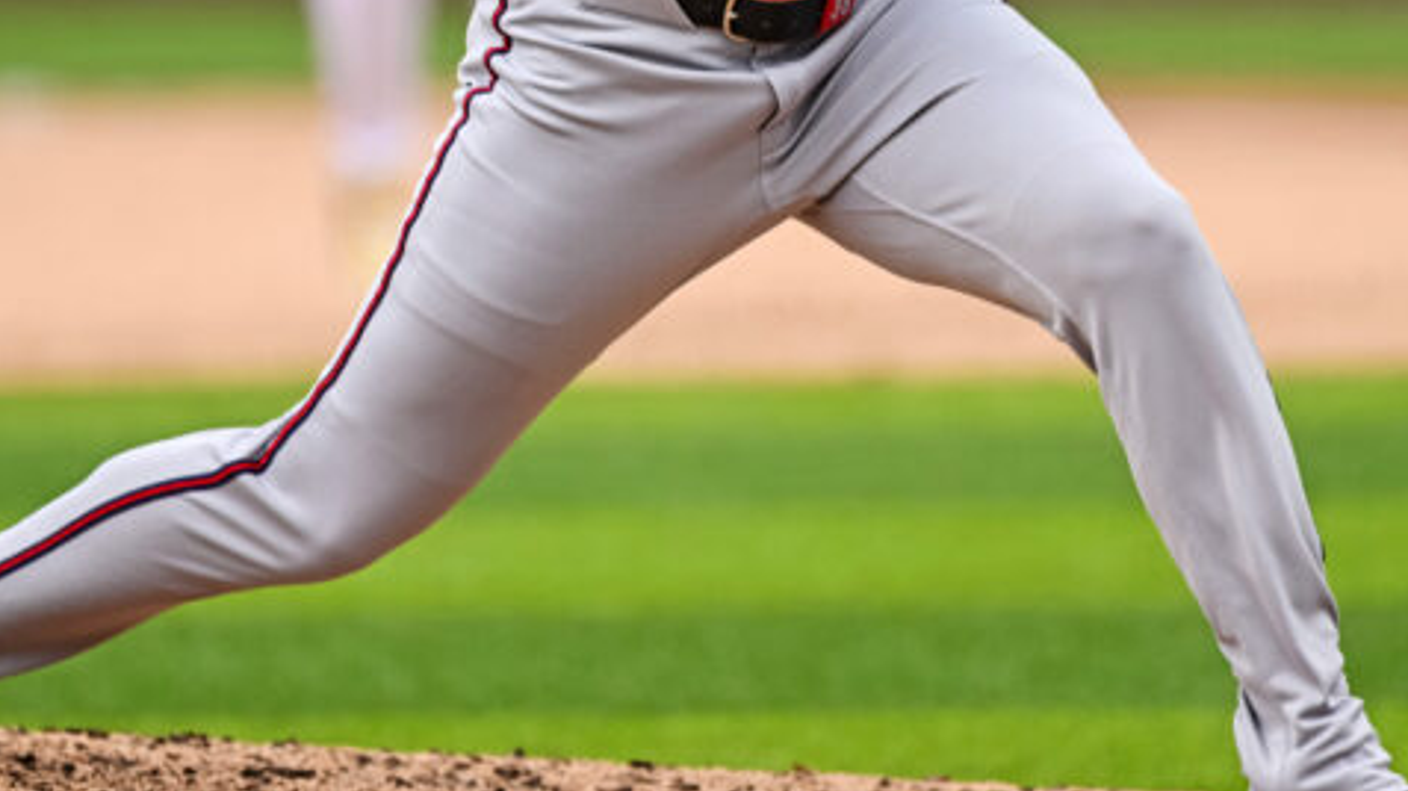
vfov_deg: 1.4
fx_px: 33554
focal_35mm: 899
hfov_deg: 2.4
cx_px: 703
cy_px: -205
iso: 250
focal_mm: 400
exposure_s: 1/3200
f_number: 2.8
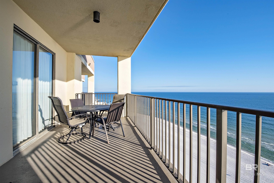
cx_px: 137
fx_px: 114
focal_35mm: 15
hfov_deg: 100.4
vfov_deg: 77.3
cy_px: 92
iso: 250
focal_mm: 15
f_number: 18
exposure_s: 1/100
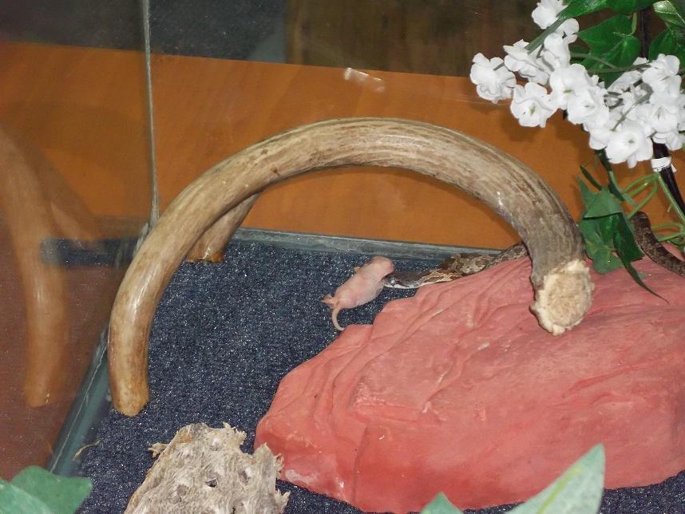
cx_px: 342
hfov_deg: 14.6
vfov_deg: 11.0
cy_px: 257
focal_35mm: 135
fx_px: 2672
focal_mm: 24.5
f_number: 5.9
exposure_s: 1/60
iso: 320
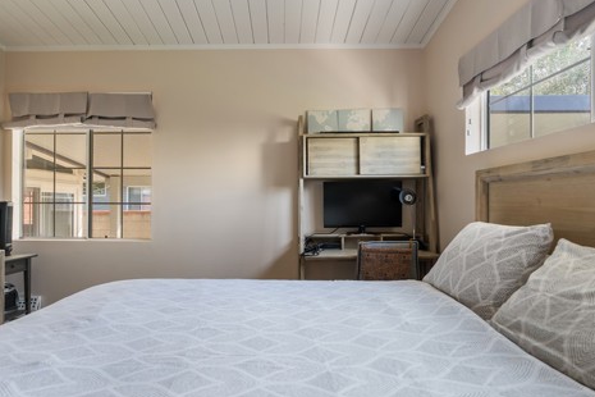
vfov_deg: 57.2
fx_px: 364
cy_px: 204
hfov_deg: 78.5
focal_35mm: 22
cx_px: 276
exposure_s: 1/20
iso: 200
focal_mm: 16
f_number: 5
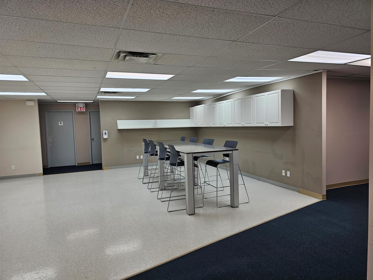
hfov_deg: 73.9
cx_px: 186
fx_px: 248
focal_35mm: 23
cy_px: 140
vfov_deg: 58.9
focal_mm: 6.3
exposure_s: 1/120
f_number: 1.7
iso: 50
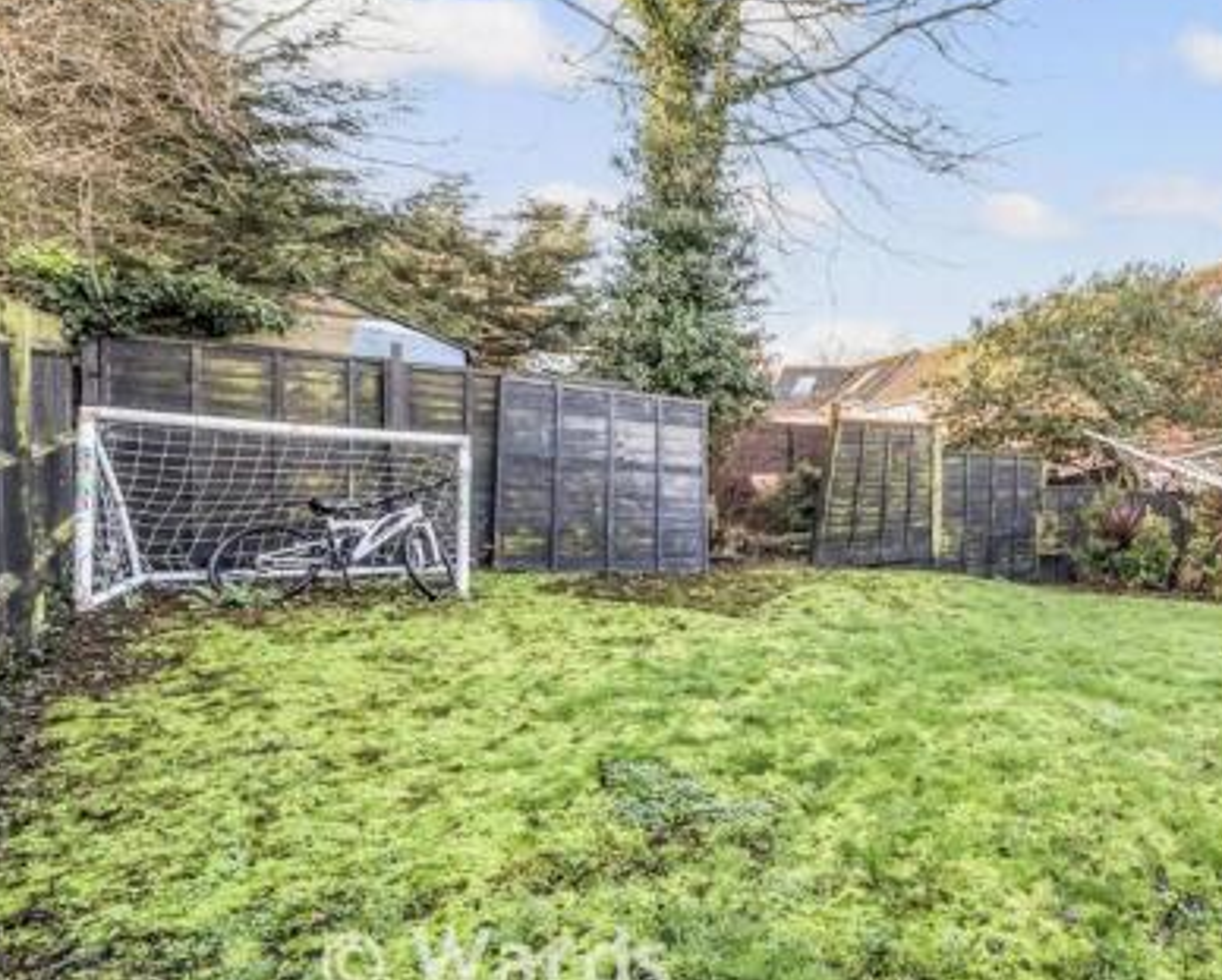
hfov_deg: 73.8
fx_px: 688
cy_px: 490
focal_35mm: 19
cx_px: 991
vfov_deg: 70.9
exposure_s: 1/100
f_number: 8
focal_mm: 12
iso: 400
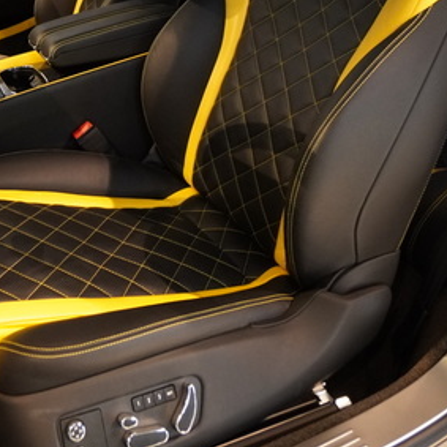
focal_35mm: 36
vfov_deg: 43.5
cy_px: 77
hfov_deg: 44.5
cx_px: 111
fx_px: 526
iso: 2000
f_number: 4
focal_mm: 10
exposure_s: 1/25
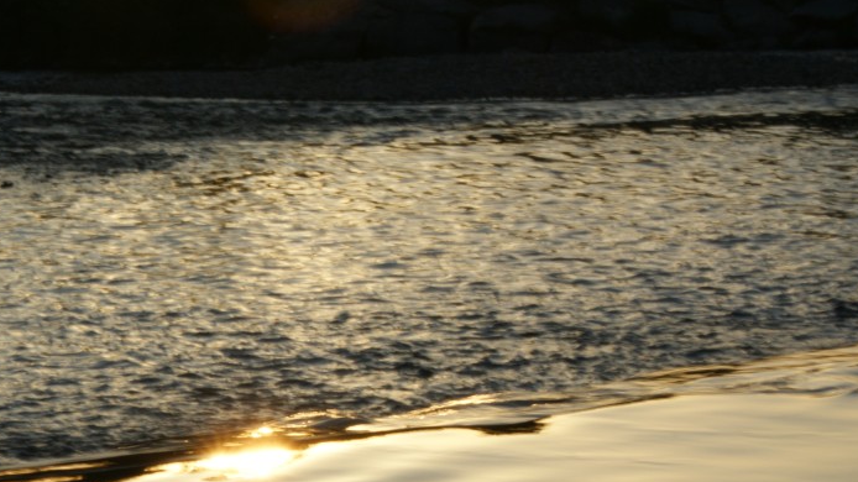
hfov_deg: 10.9
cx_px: 319
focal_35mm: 198
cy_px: 467
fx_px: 4504
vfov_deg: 6.1
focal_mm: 70
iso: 100
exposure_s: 1/25
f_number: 36
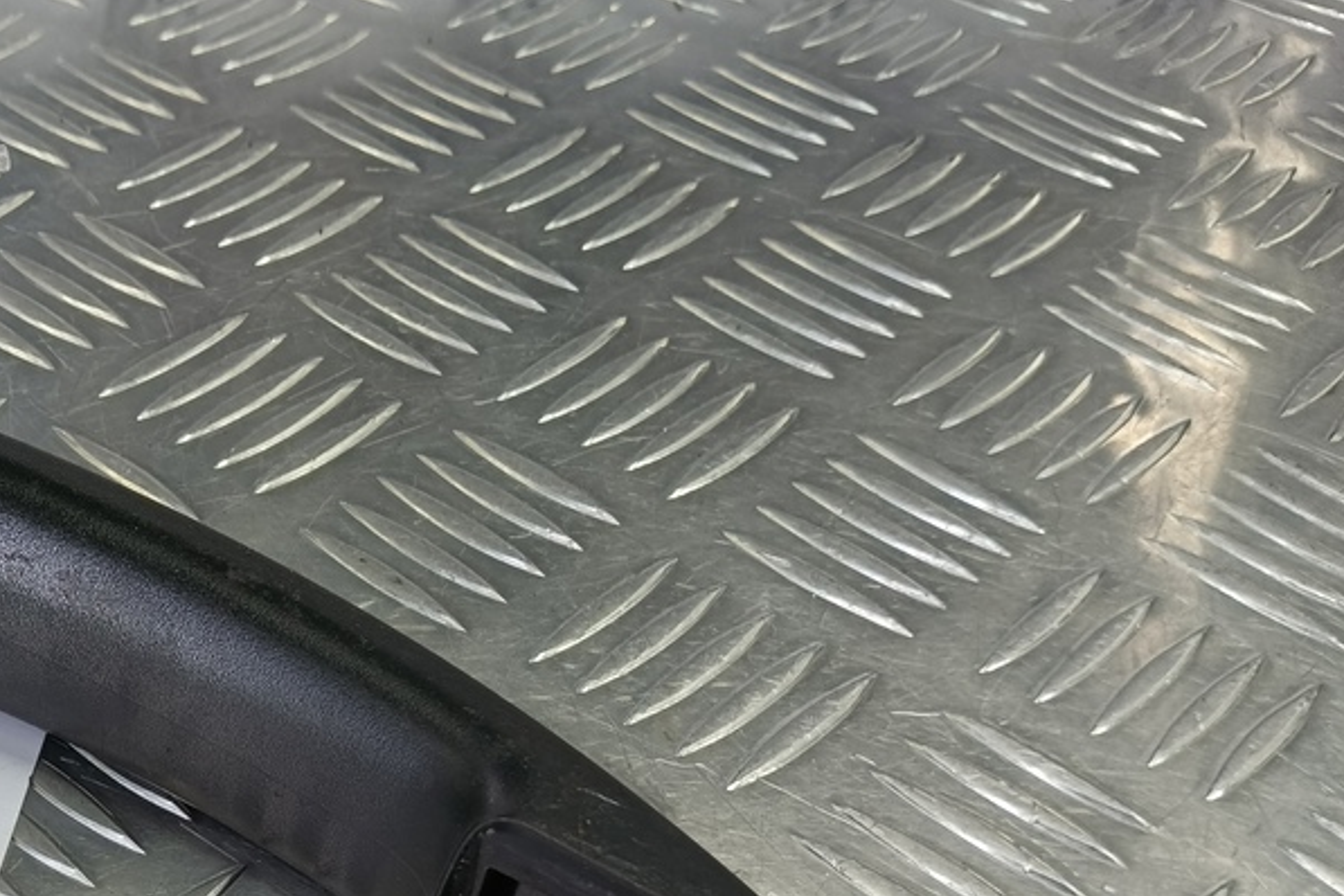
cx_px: 214
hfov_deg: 44.4
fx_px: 1531
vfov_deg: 30.7
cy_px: 860
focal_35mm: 41
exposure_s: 1/50
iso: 116
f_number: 1.6
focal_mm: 4.11
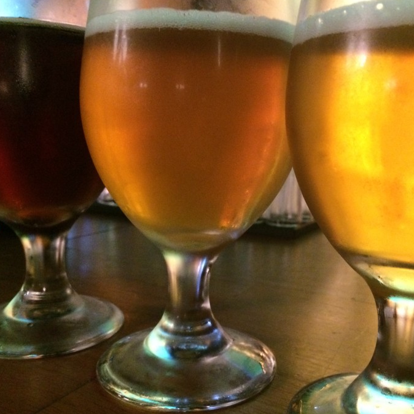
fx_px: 474
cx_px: 248
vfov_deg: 47.2
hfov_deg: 47.0
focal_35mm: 35
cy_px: 209
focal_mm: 4.15
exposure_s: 1/15
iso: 500
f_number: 2.2
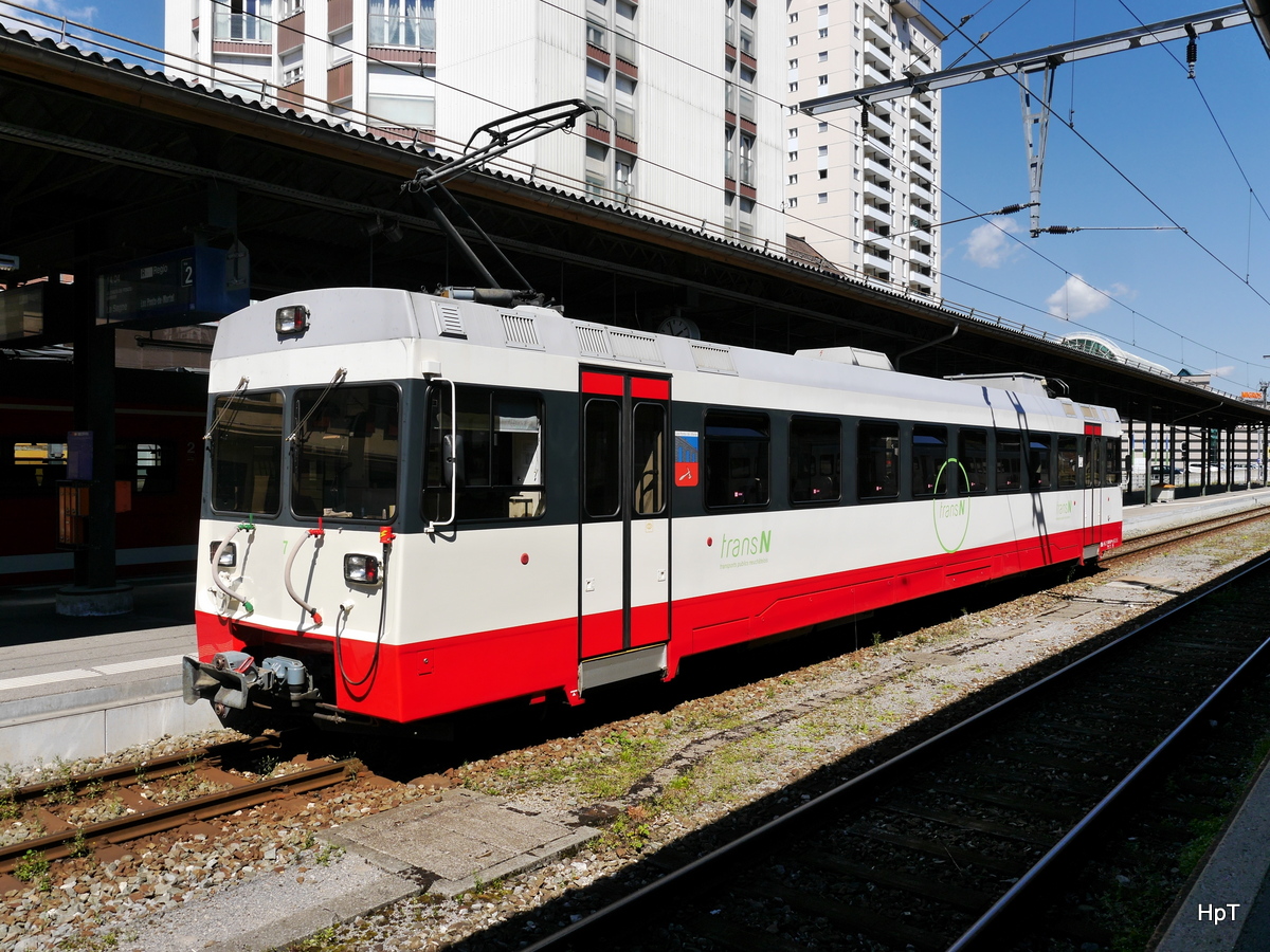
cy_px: 476
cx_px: 635
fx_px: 1027
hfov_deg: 63.4
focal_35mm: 28
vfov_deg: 49.7
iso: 160
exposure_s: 1/500
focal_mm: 14
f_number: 8
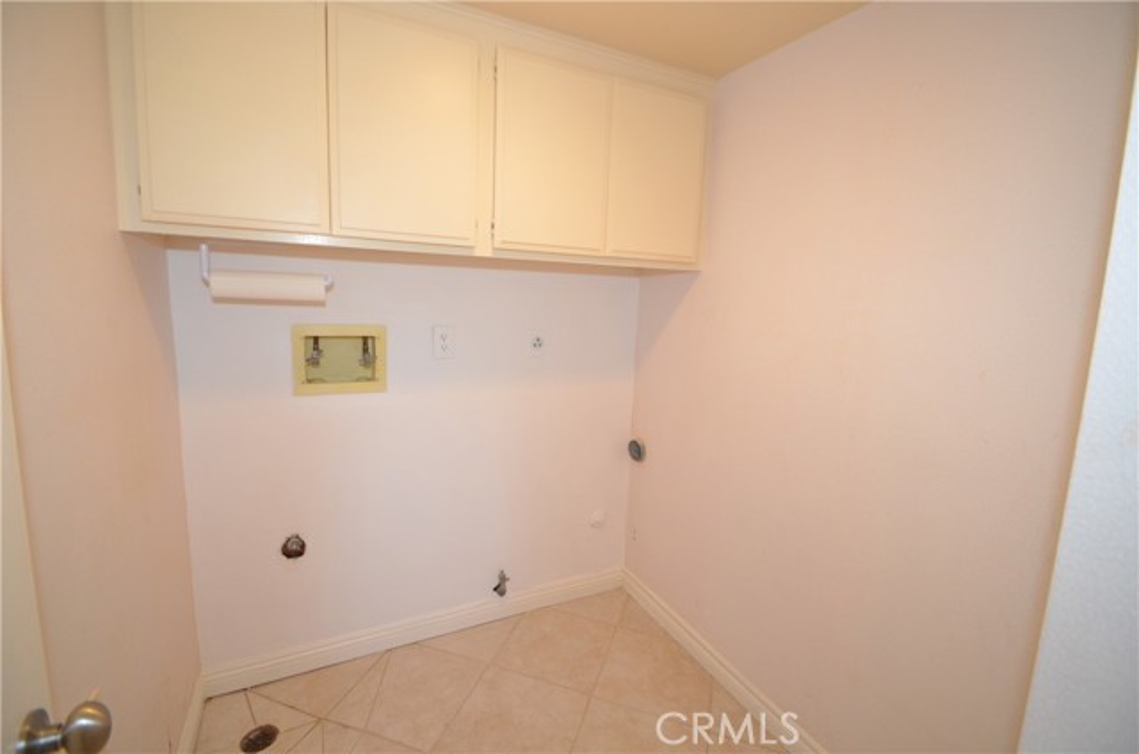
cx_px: 570
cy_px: 377
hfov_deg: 100.5
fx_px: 474
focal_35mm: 15
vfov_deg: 77.1
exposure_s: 1/60
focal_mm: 10
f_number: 4
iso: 900
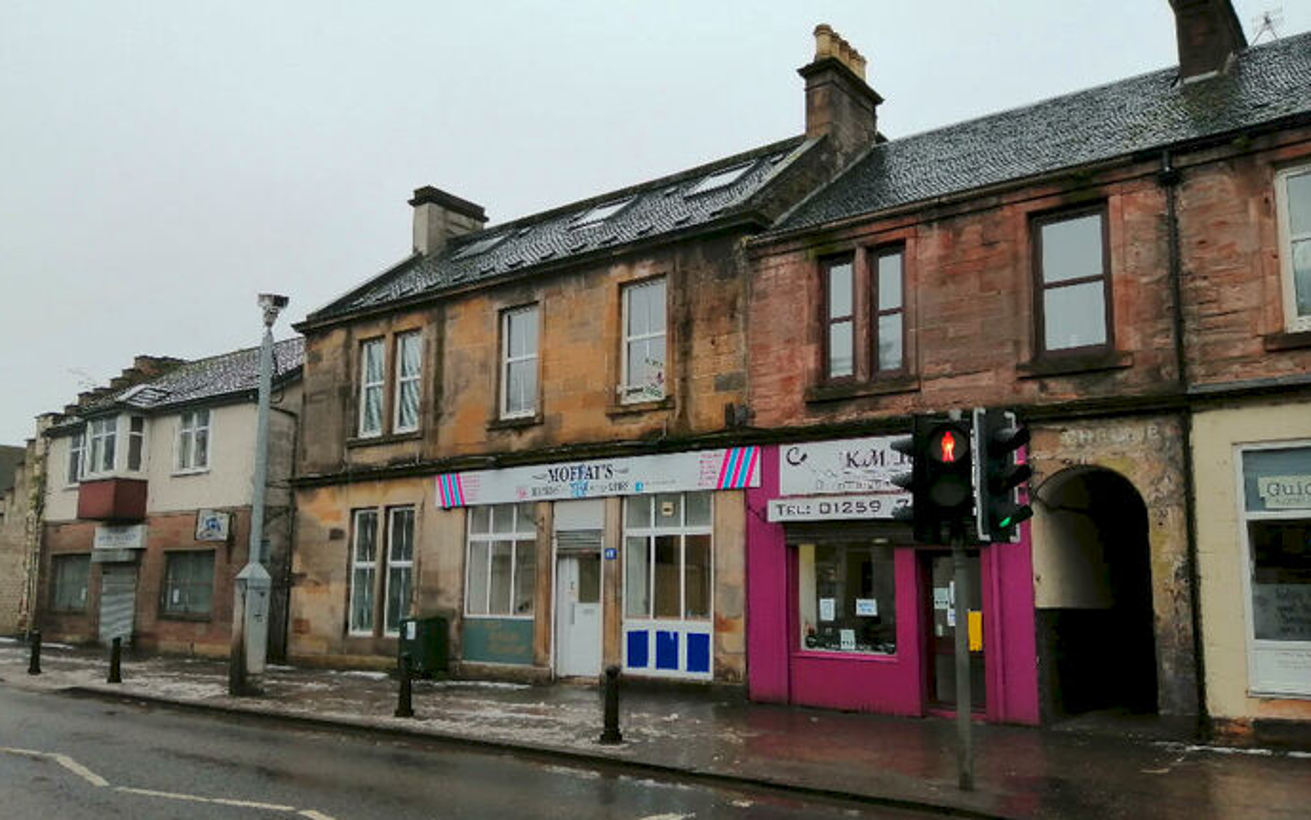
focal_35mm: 28
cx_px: 647
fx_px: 1001
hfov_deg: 66.5
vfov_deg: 44.5
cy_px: 439
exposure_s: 1/280
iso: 50
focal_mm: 3.6
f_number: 1.8
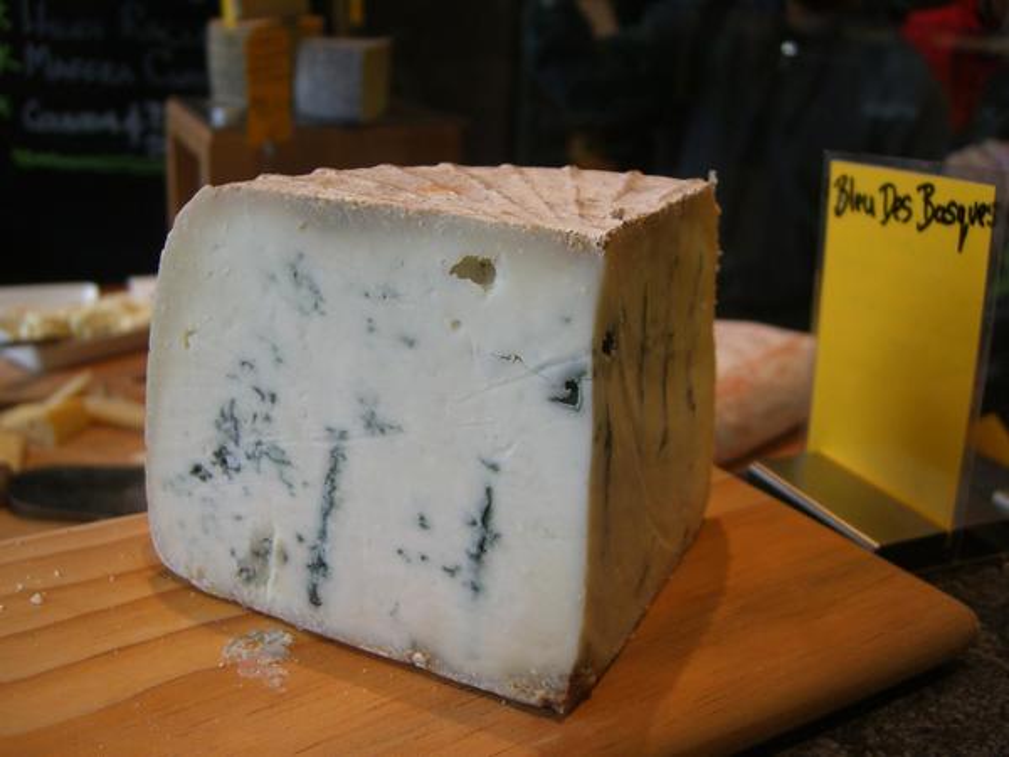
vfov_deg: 37.7
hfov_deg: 49.0
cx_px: 504
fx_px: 1108
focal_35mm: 38
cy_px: 378
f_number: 2.8
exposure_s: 1/125
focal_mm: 7.9
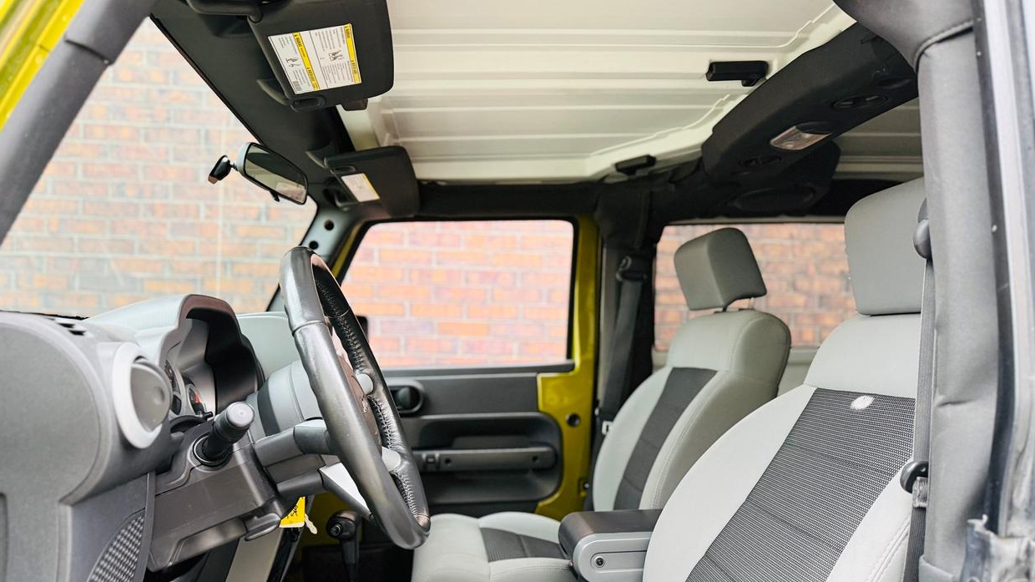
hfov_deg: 69.9
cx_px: 502
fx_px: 741
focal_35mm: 27
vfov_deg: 42.5
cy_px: 373
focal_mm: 6.76
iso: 320
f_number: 1.78
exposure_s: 1/60
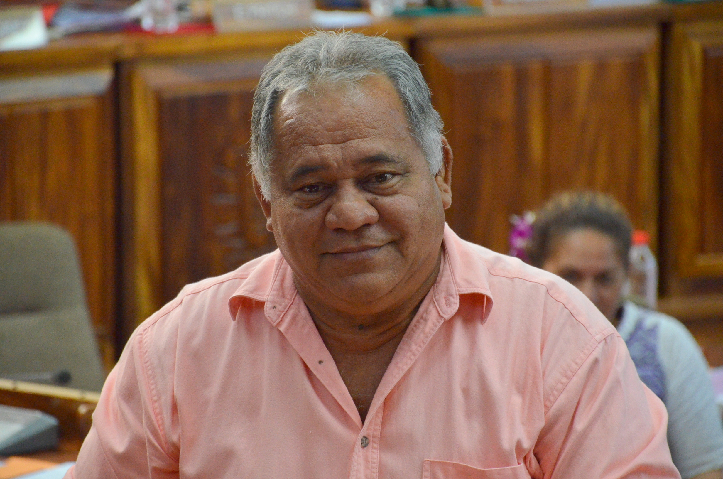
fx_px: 4209
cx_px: 362
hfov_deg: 9.8
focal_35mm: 210
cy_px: 240
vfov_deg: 6.5
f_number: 5.6
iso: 3200
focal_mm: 140
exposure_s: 1/400
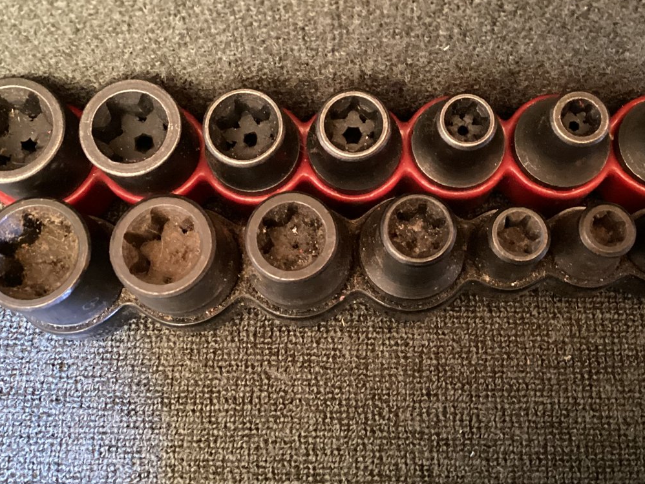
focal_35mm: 47
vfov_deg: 30.5
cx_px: 353
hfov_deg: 40.4
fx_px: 876
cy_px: 134
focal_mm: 3.3
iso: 640
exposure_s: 1/17
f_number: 2.4
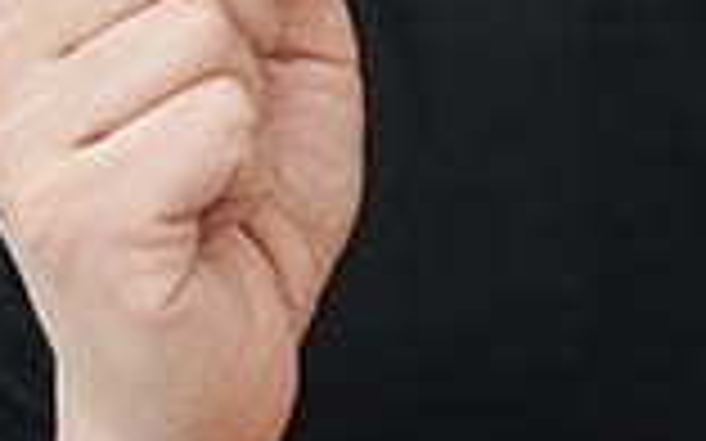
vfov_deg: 4.5
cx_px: 1102
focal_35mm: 286
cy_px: -398
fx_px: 5501
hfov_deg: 7.2
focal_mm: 55
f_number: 2.5
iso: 250
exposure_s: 1/125
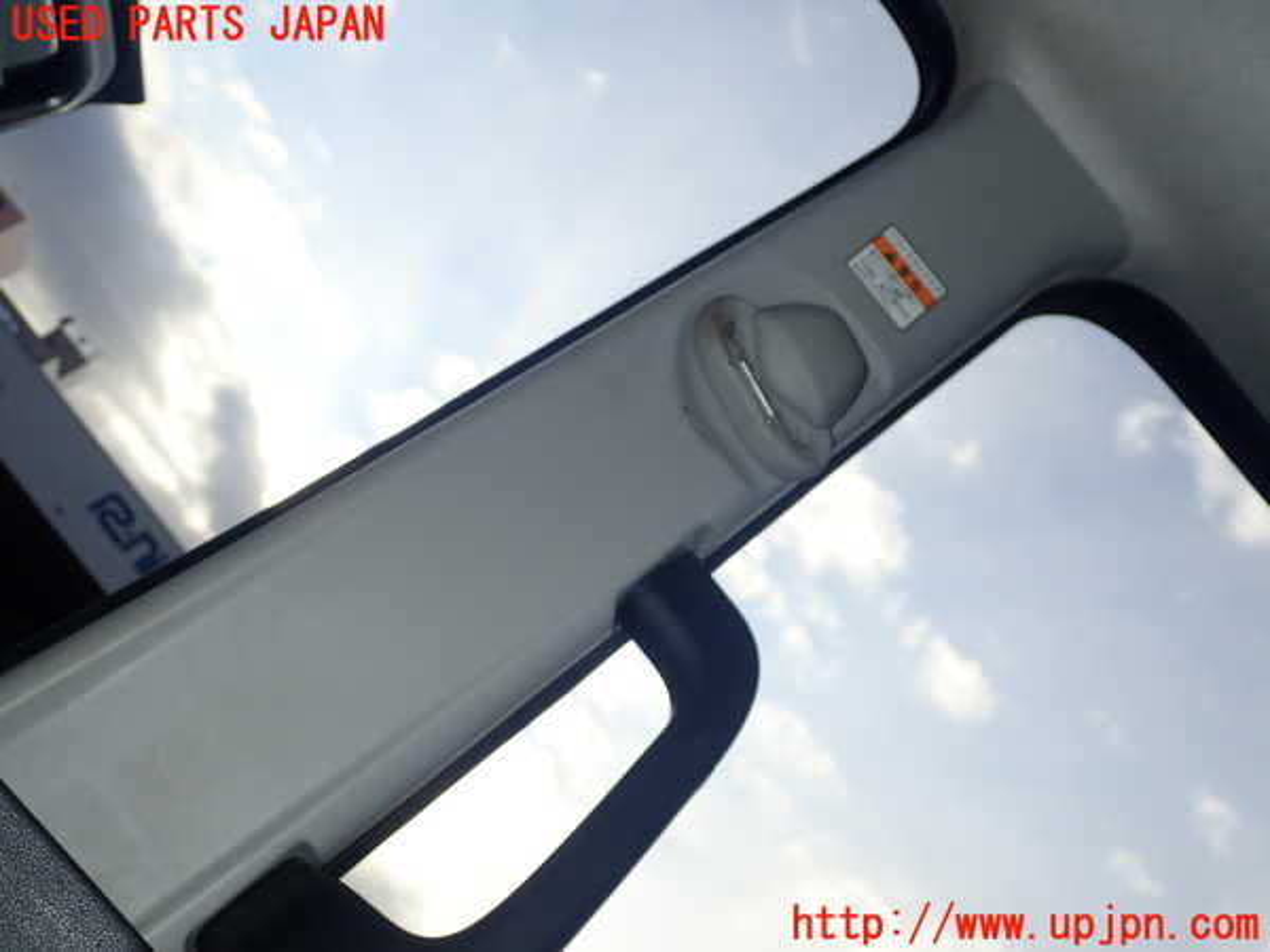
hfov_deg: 49.0
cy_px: 476
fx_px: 1394
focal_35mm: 38
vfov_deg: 37.7
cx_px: 635
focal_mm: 6.86
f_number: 8
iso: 100
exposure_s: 1/200
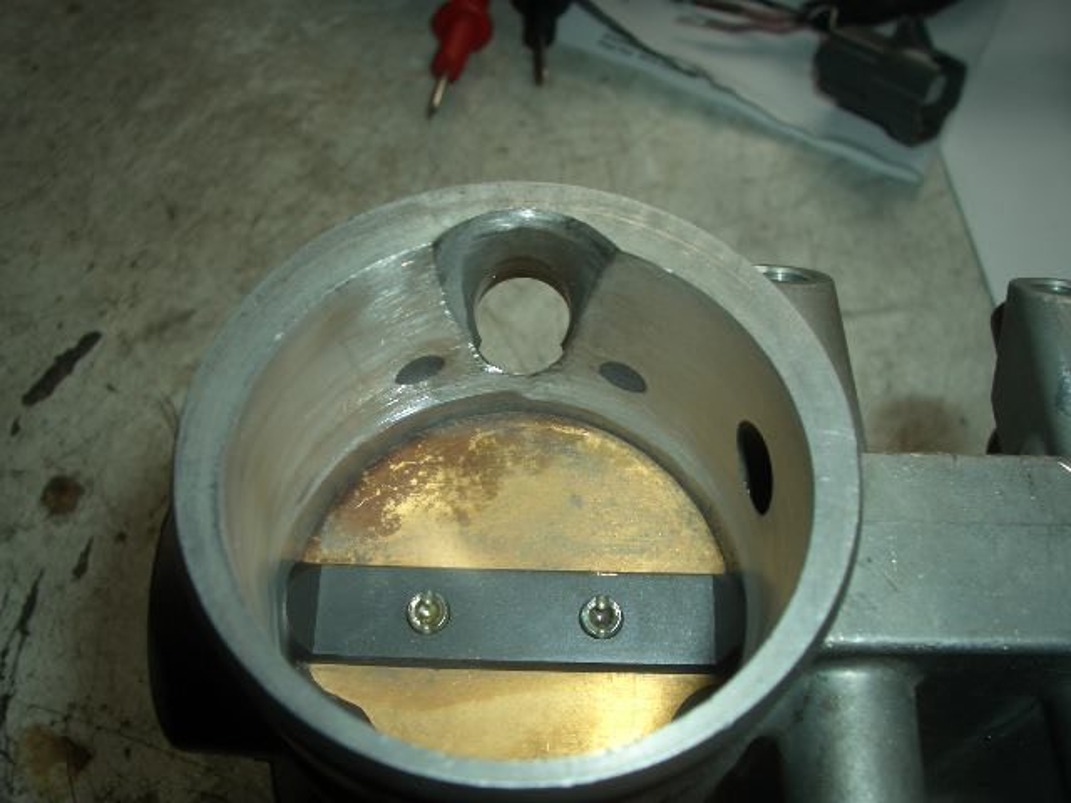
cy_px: 402
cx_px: 536
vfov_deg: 40.7
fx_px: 1083
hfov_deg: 52.6
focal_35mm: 35
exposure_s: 1/60
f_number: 4.3
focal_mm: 5.8
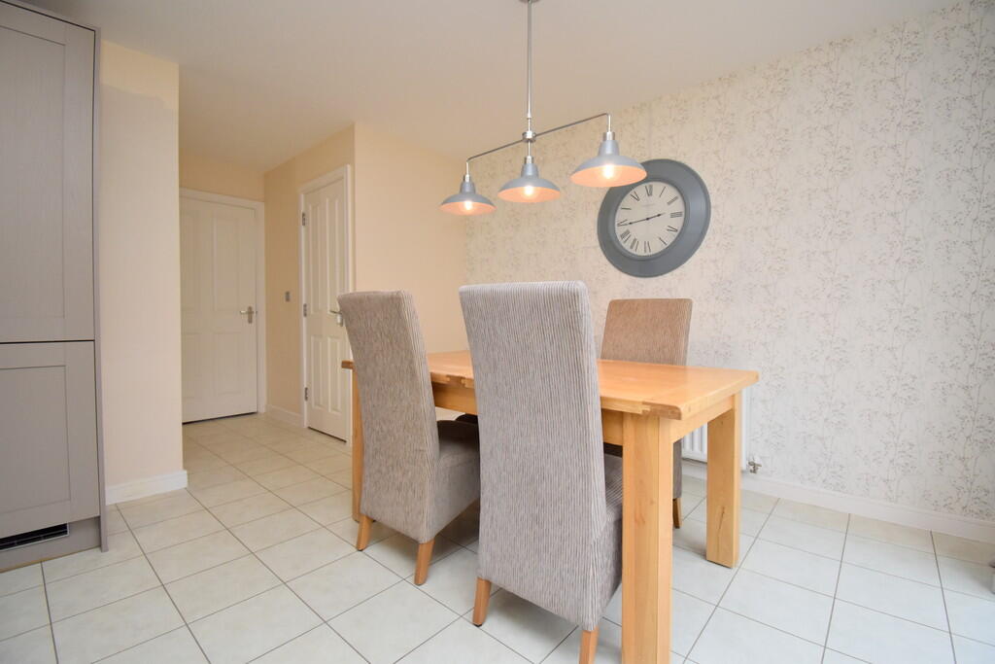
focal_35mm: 15
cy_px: 332
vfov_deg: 77.3
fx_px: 415
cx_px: 498
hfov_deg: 100.4
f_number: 5
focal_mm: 10
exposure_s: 1/200
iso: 800
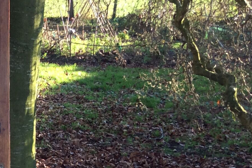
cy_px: 134
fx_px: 665
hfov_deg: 19.4
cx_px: -96
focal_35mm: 95
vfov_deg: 14.3
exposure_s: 1/159
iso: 32
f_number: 2.4
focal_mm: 3.3
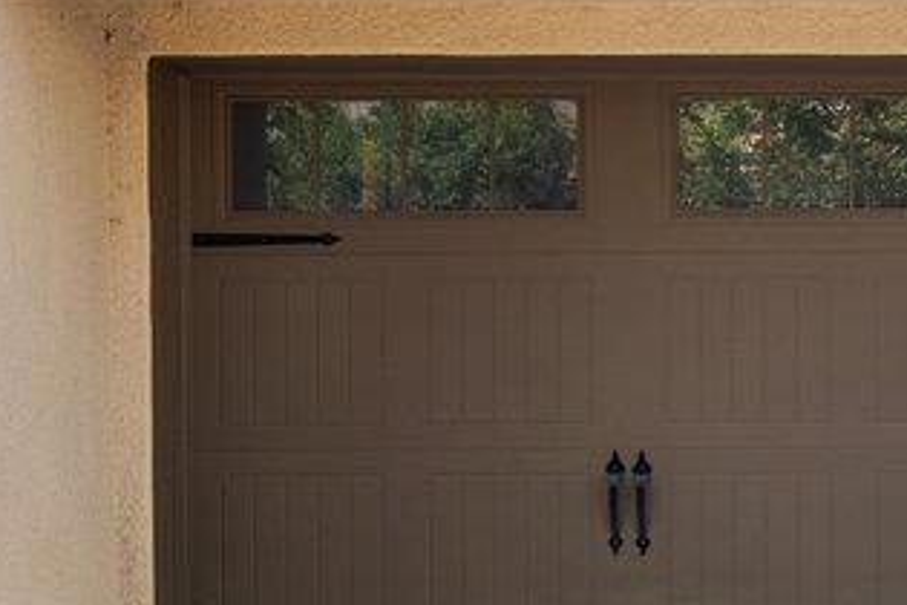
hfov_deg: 16.8
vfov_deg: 11.7
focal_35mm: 117
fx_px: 2948
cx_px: 1045
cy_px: 373
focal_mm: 24
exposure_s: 1/10
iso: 100
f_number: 8
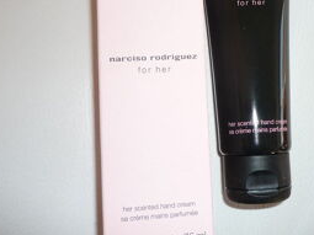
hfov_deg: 39.8
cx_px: 219
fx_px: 426
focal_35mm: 47
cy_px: 74
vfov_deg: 30.6
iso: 100
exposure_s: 1/30
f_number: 4
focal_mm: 4.4
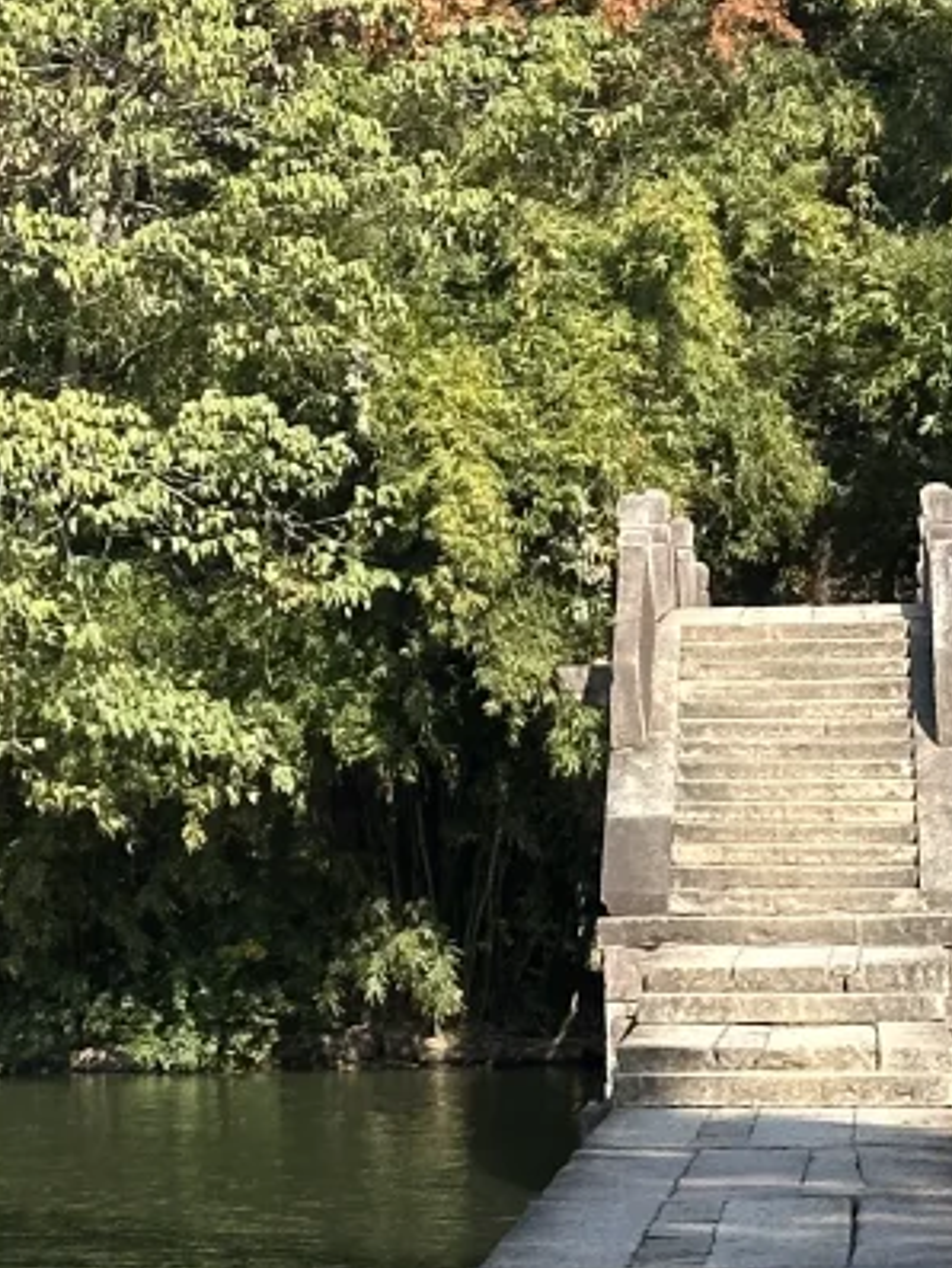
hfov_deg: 8.5
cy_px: 115
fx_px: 6377
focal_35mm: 174
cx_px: -22
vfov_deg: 11.3
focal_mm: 6.86
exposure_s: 1/2252
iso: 64
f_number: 1.78
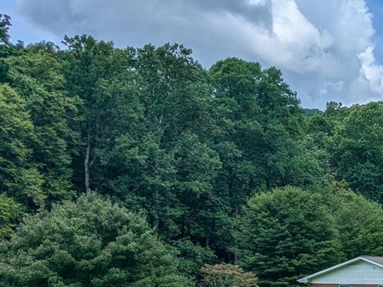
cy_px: 265
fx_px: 575
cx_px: 466
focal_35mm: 52
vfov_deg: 26.9
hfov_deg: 30.8
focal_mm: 2.35
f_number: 2.2
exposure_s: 1/2400
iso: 48
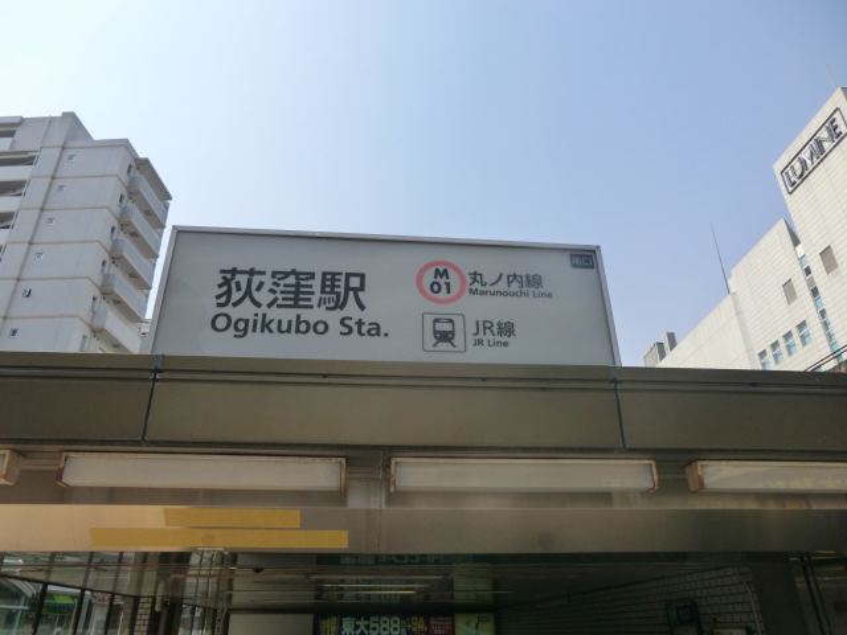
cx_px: 424
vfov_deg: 56.8
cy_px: 318
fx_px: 587
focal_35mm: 24
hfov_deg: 71.6
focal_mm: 4.3
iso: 80
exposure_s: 1/250
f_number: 7.5
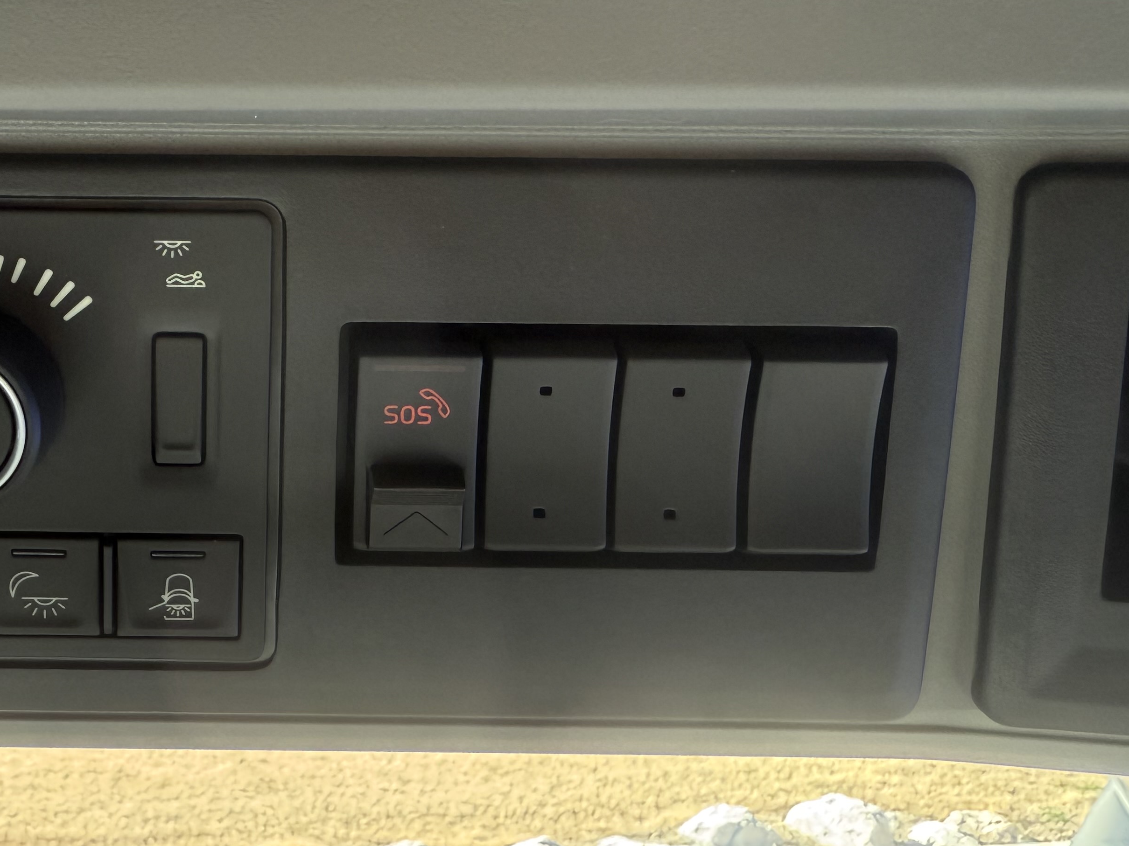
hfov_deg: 45.5
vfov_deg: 35.4
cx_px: 309
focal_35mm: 40
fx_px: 1305
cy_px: 250
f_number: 2.2
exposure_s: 1/99
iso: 250
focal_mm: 2.22
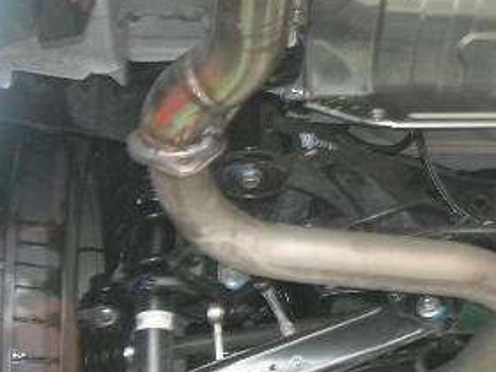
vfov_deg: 16.9
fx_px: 1247
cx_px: 376
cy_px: 131
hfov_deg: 22.3
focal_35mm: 87
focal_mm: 7.8
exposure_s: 1/3.5
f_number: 2.8
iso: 117
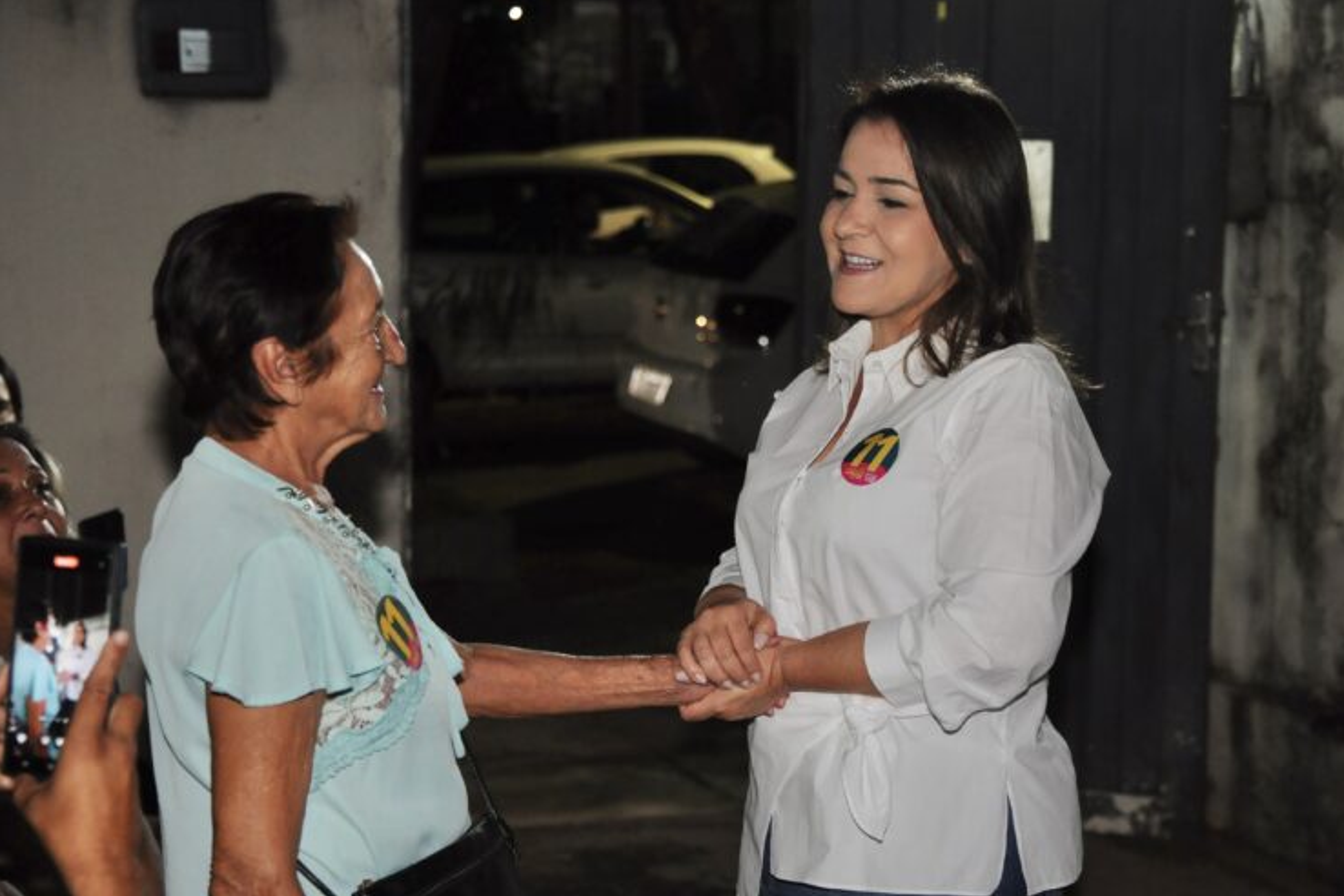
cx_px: 679
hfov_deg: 28.8
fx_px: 2613
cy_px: 448
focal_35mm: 70
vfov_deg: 19.5
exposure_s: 1/60
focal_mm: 46
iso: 1000
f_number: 3.5
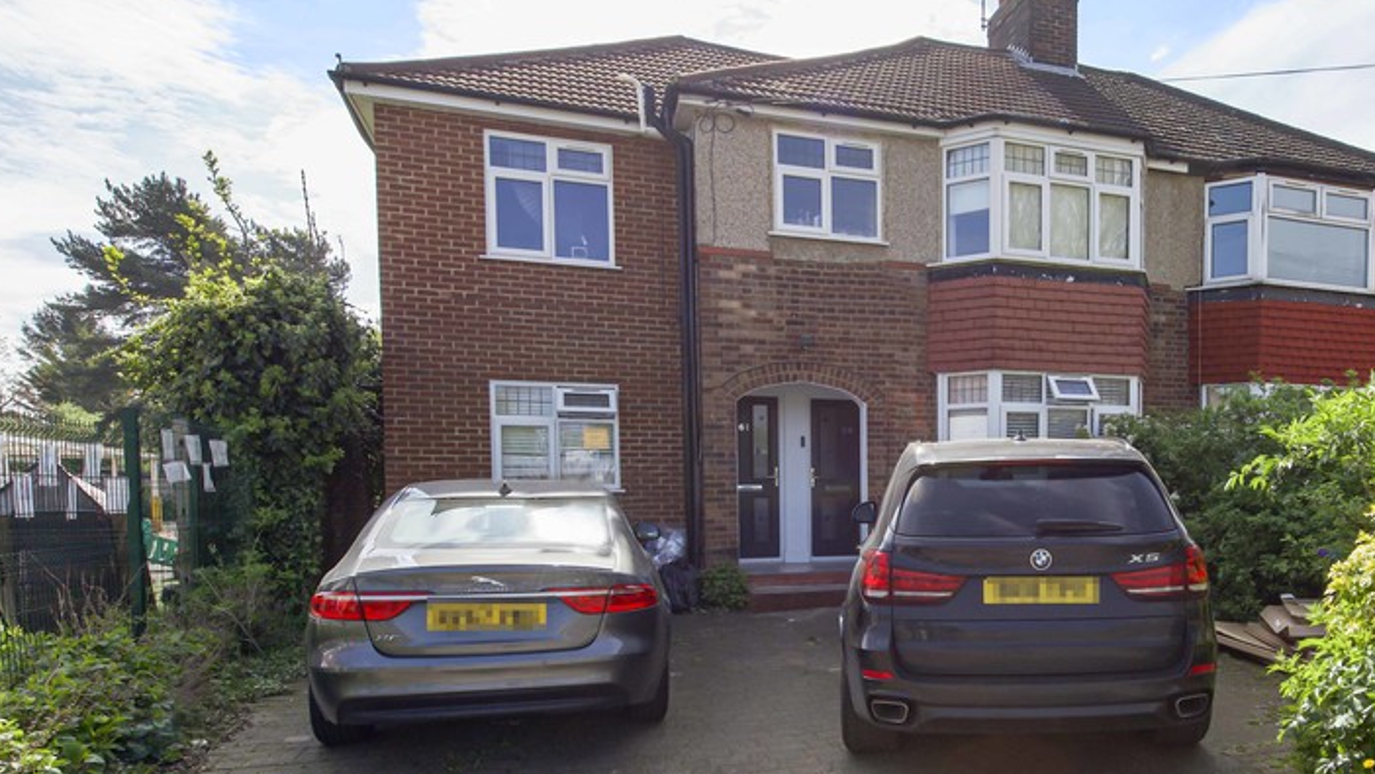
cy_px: 533
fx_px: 948
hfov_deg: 69.4
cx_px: 942
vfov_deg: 43.6
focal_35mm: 26
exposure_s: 1/640
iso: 320
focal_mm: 17
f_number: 11
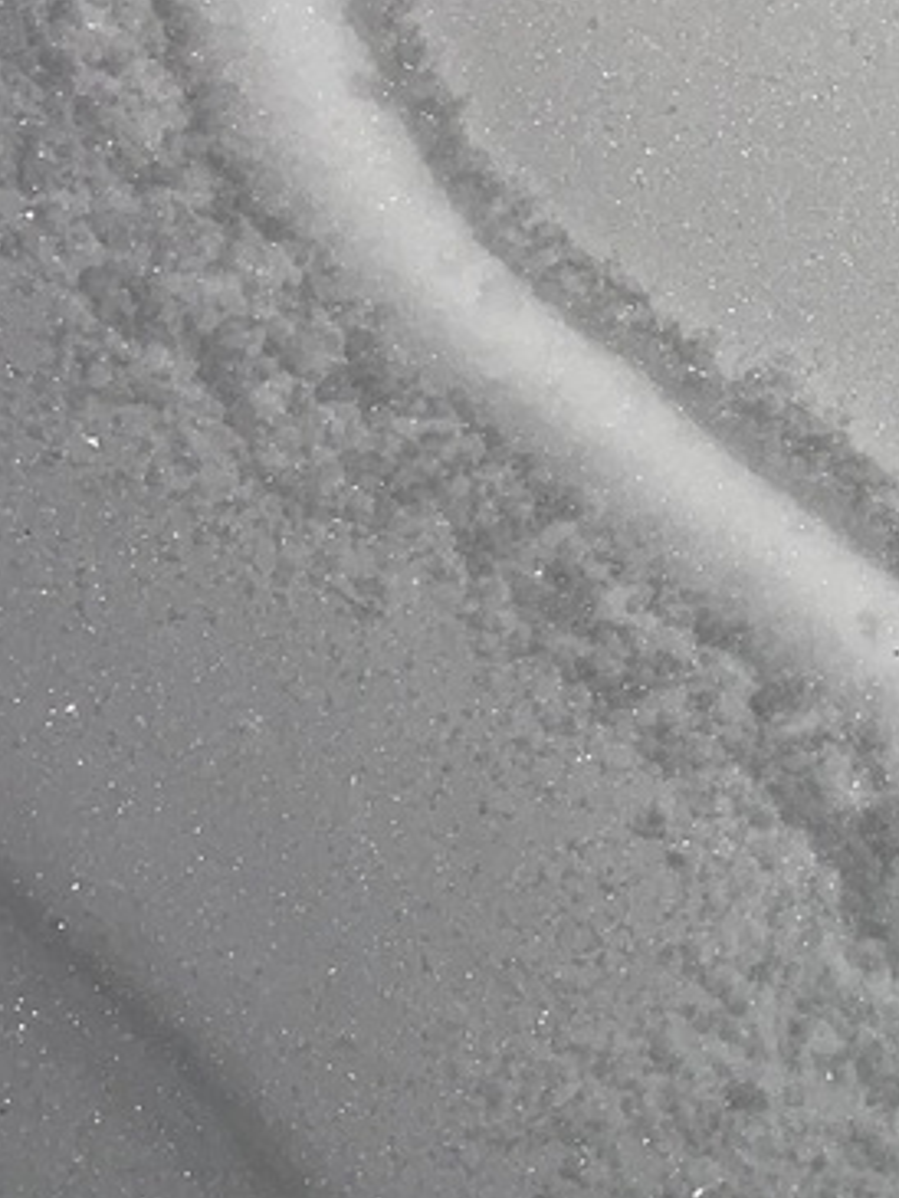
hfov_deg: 18.4
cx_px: 1247
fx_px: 2526
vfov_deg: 26.5
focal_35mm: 73
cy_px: 397
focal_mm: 4.2
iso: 32
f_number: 1.6
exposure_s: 1/58
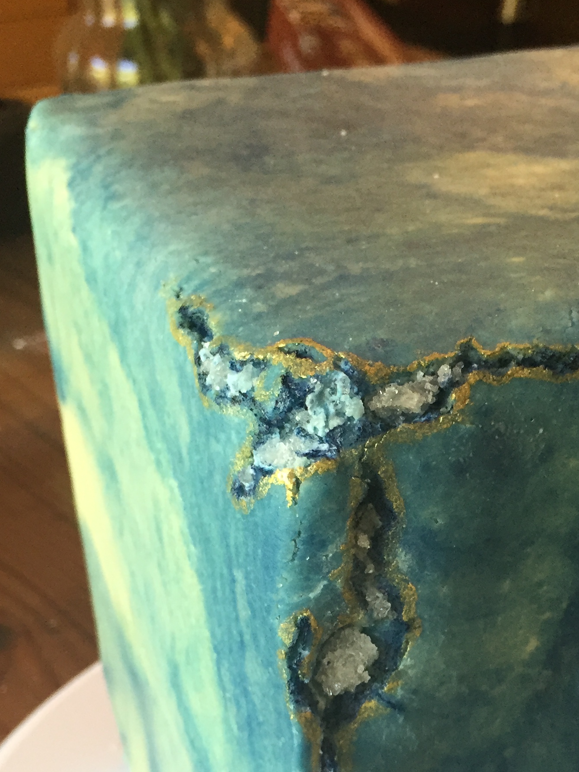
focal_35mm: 53
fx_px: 1182
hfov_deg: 27.2
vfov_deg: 35.0
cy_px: 622
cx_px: 432
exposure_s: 1/30
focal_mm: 4.15
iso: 50
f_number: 2.2
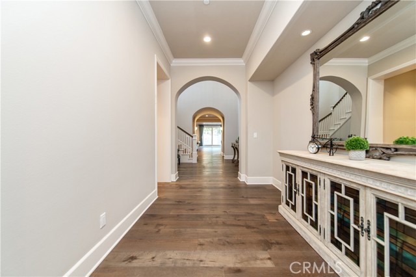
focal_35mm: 14
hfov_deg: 104.3
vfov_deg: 81.1
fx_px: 162
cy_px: 138
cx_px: 208
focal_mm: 14
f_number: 4
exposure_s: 1/60
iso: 720
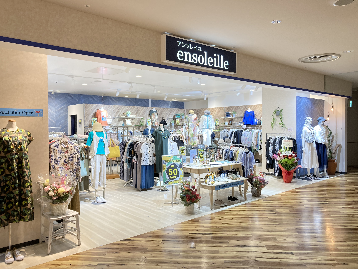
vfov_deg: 49.7
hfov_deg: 63.4
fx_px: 290
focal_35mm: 28
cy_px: 134
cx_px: 179
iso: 64
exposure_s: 1/60
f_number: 1.8
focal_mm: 3.99
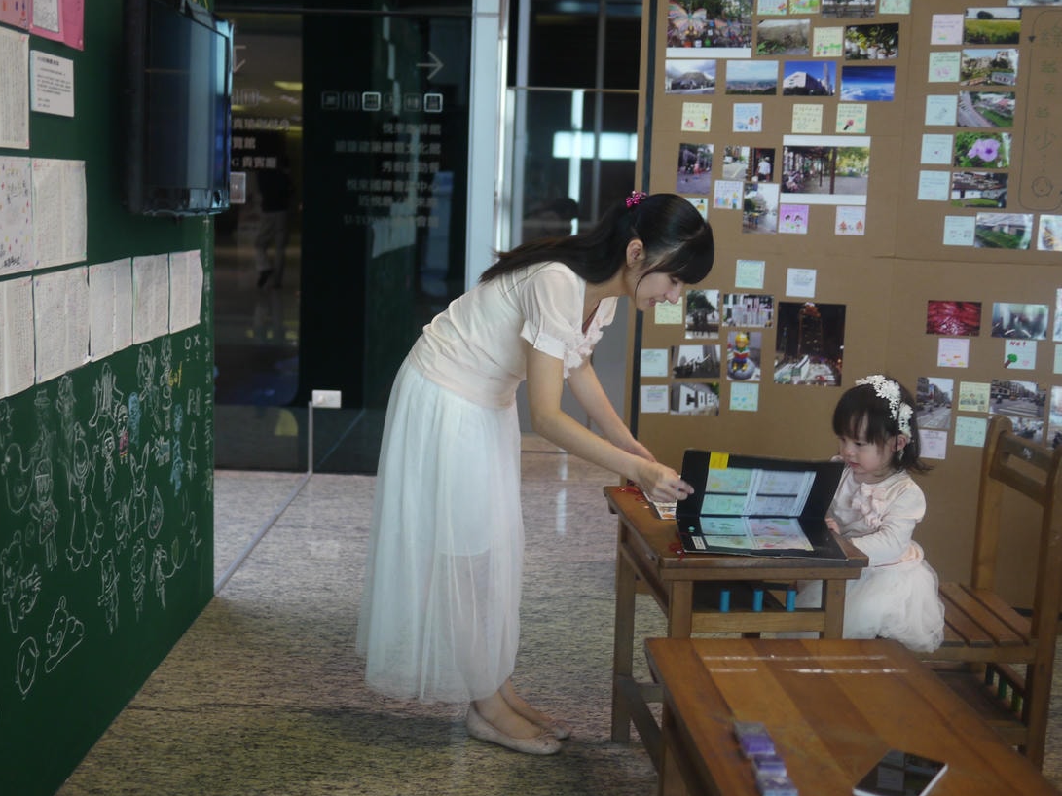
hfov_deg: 42.9
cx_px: 486
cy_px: 386
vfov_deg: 32.9
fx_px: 1350
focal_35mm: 44
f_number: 1.7
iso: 250
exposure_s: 1/60
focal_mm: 20
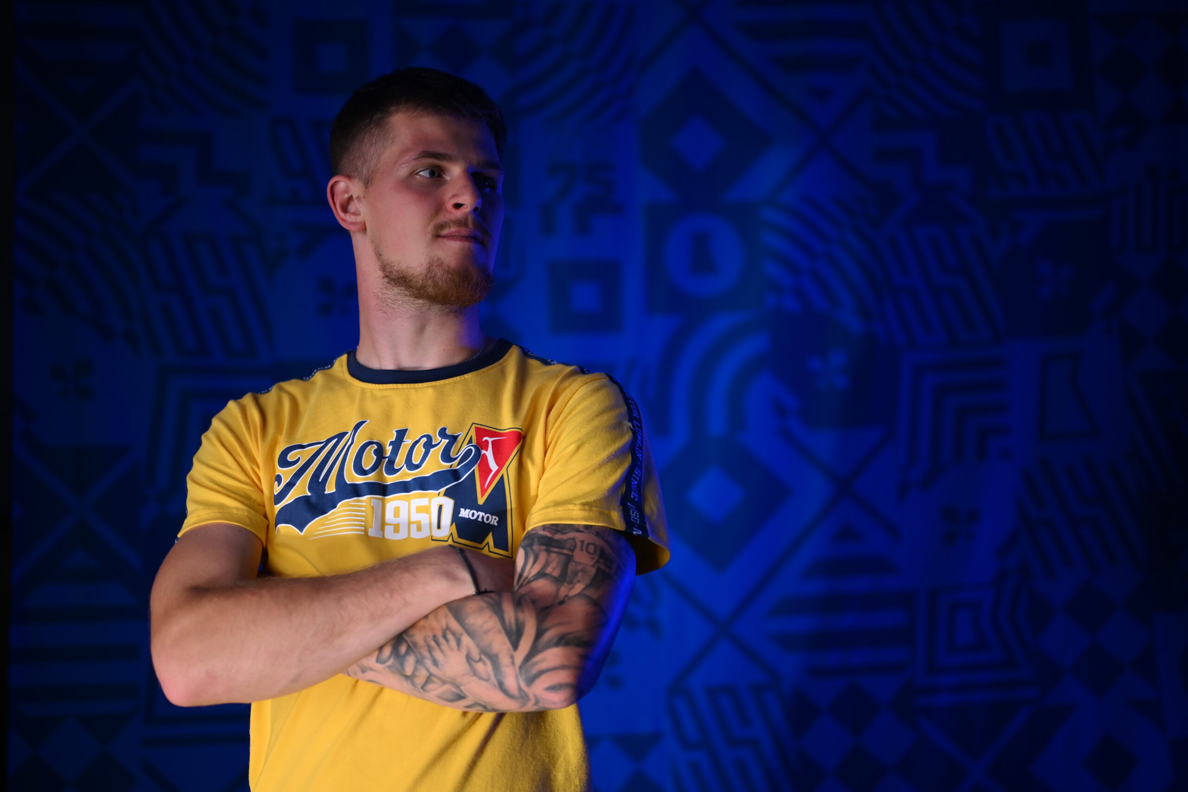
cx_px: 594
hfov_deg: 39.6
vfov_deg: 27.0
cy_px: 396
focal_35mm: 50
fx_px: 1650
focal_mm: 50
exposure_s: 1/250
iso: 500
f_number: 1.8
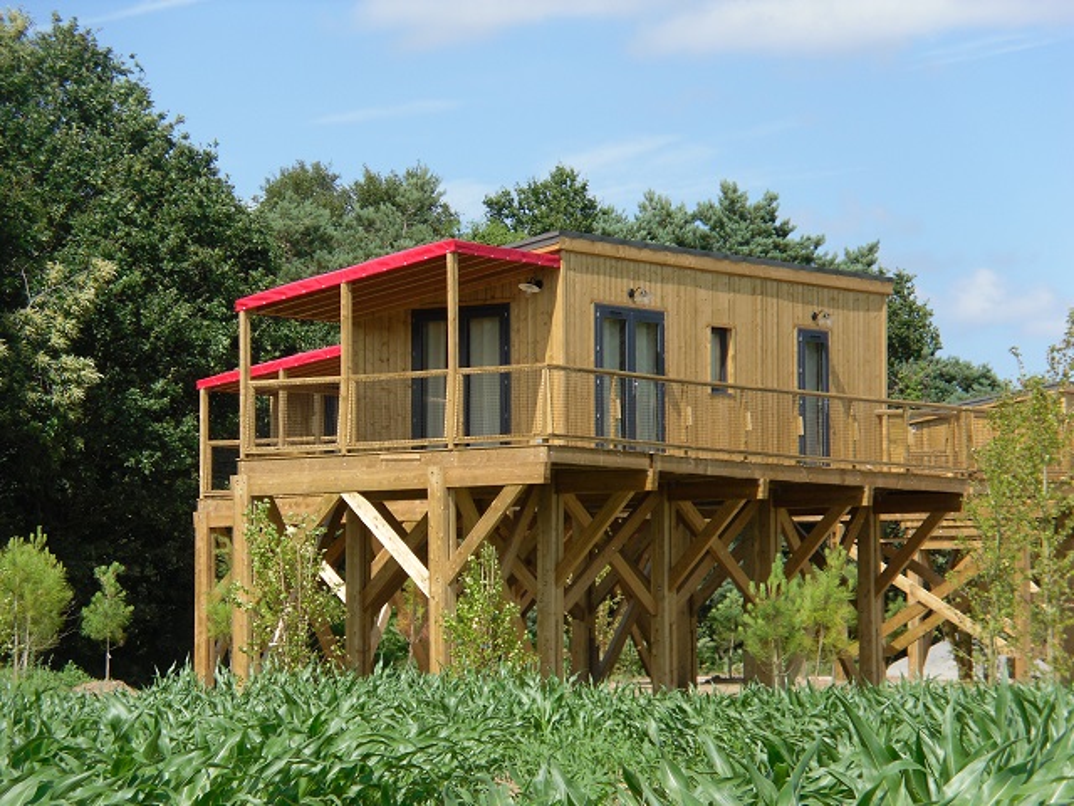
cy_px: 403
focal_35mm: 139
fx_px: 4313
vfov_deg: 10.7
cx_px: 537
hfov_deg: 14.2
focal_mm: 24.89
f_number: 5.2
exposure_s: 1/331
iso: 80
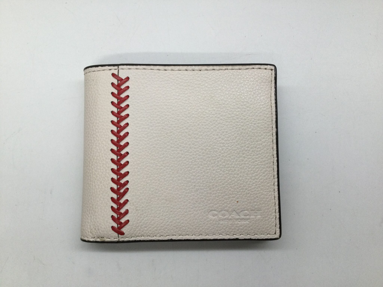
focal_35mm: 31
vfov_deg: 45.4
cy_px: 144
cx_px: 192
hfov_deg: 58.4
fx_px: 343
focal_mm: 3.3
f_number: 2.4
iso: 25
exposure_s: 1/30
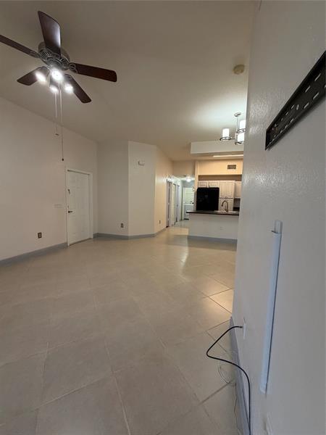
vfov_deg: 102.1
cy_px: 218
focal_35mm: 14
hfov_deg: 85.7
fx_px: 176
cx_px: 163
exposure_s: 1/60
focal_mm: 2.22
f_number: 2.2
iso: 200
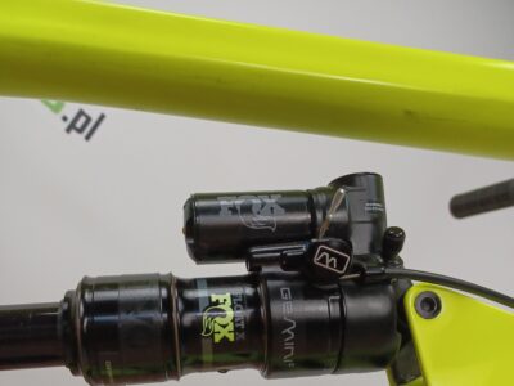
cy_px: 193
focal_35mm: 25
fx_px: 371
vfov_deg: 54.9
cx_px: 257
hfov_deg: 69.4
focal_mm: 4.6
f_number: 1.8
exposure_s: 1/111
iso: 400
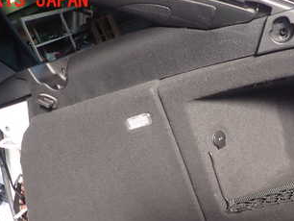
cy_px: 205
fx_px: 416
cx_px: 202
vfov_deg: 28.4
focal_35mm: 49
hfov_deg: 38.3
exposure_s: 1/60
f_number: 2
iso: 160
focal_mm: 4.5
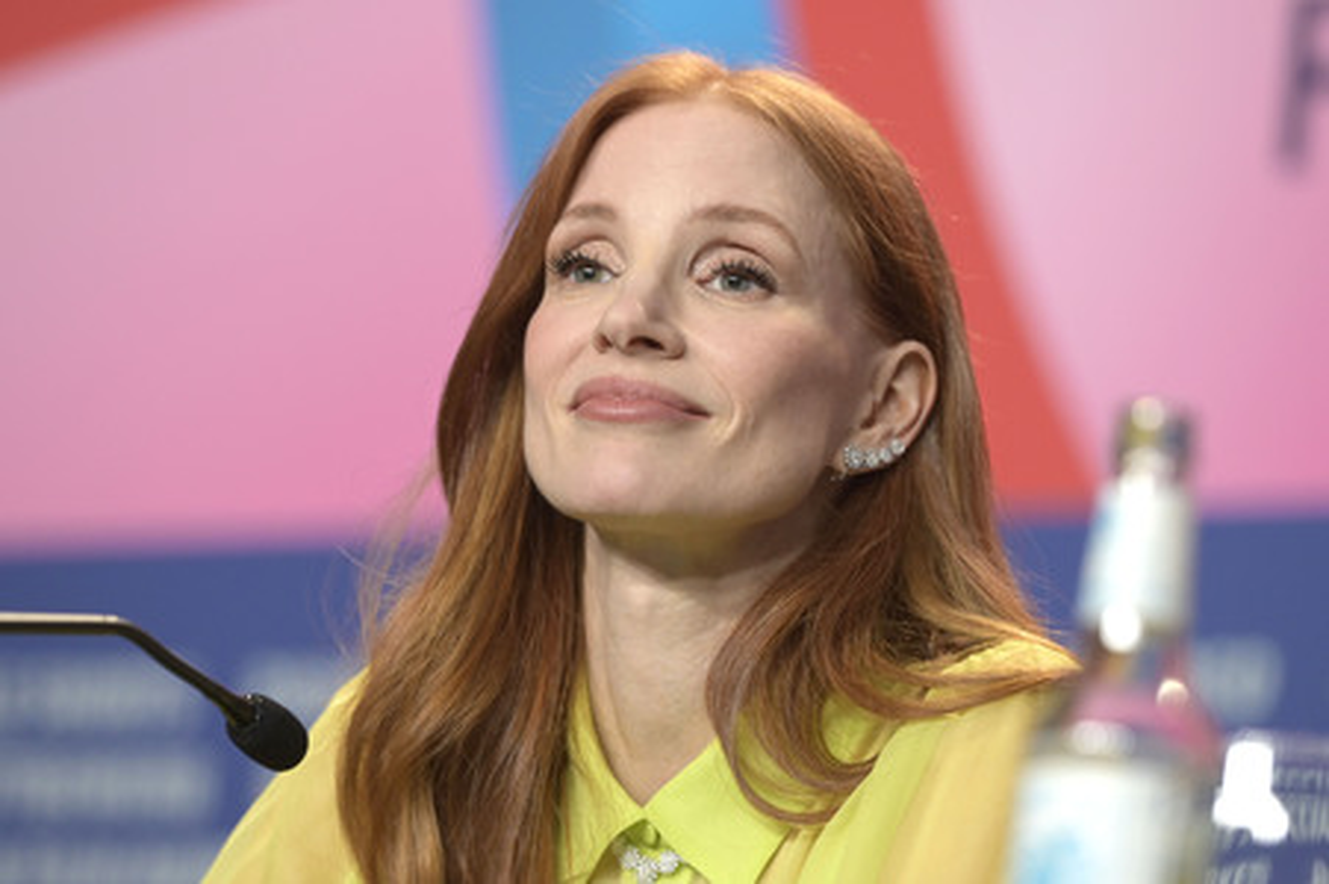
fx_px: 6087
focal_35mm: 165
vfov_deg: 8.3
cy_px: 442
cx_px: 664
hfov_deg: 12.5
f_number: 3.5
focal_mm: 165
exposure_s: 1/320
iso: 2000
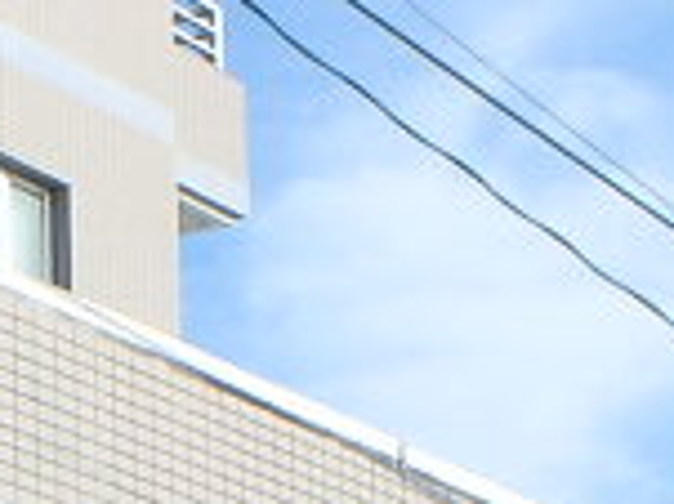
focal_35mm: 215
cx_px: -138
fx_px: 4183
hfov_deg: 9.1
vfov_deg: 6.8
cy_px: 843
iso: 125
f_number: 4.9
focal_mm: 6
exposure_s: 1/500
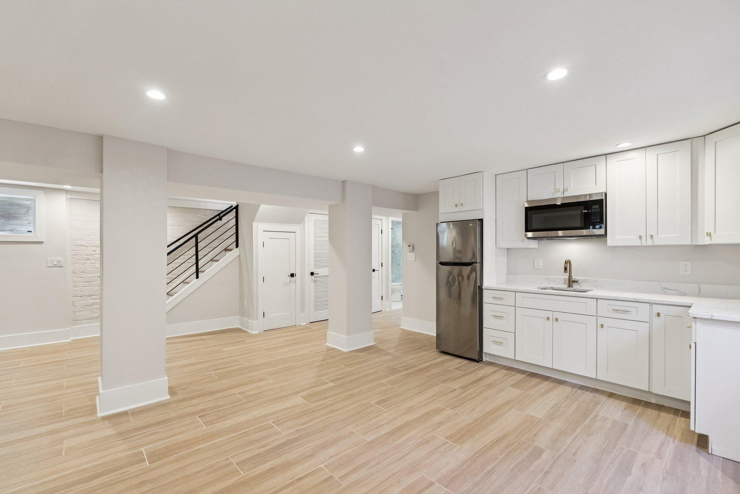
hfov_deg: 96.7
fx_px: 329
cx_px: 370
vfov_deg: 73.8
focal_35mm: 16
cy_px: 247
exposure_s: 1/125
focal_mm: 16
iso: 2000
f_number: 4.5
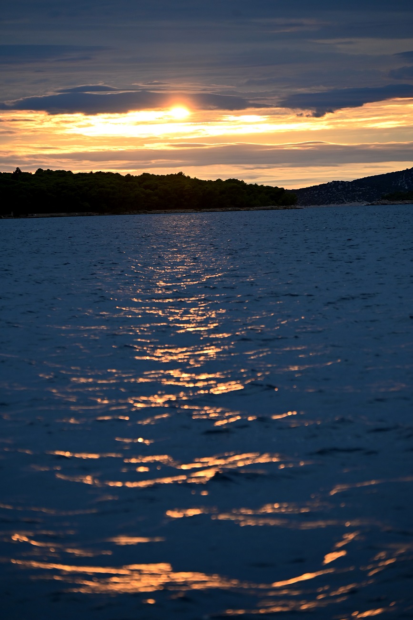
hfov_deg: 8.3
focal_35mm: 165
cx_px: 206
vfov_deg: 12.5
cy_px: 310
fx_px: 2838
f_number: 5
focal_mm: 165
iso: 720
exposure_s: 1/500
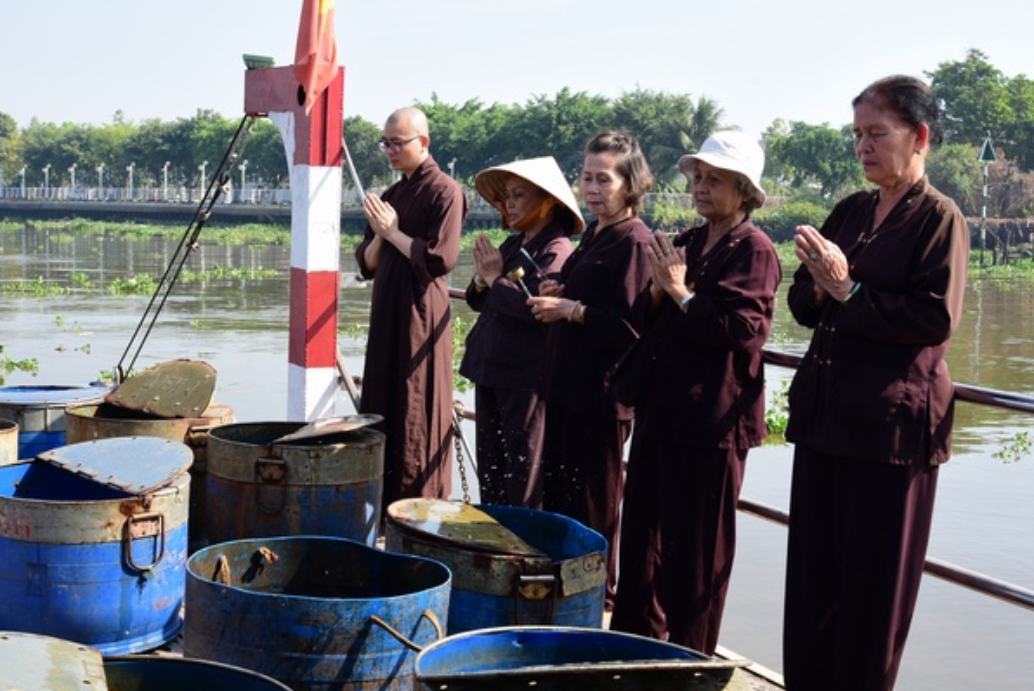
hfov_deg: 41.1
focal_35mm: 48
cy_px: 372
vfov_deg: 28.1
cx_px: 501
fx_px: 1379
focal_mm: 44
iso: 200
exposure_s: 1/100
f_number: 10
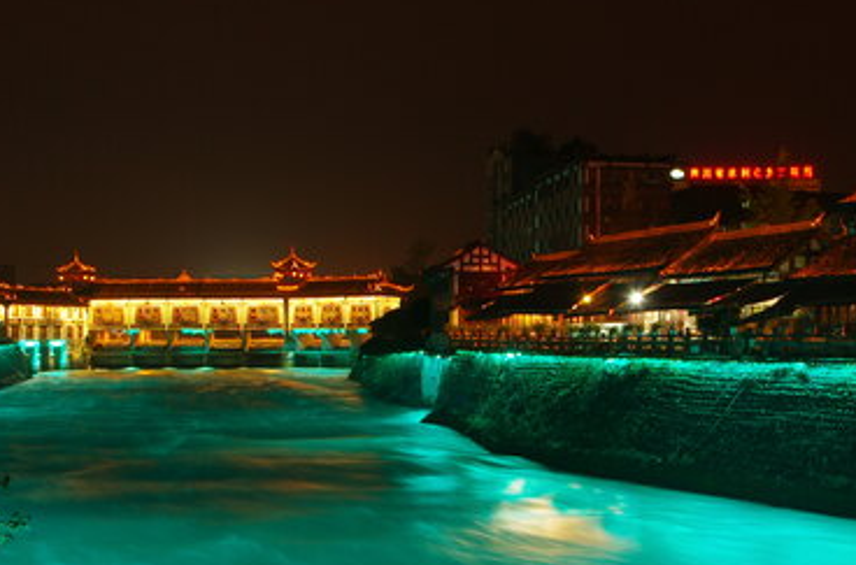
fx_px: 1114
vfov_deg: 28.4
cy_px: 316
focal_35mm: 47
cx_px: 549
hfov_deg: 41.6
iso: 200
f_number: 8
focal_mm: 16
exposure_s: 2.5
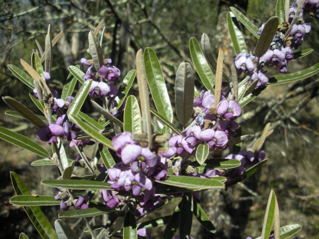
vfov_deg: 40.7
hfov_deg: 52.6
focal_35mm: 35
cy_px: 120
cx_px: 160
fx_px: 323
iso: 64
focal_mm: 6.3
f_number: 3.5
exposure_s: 1/430
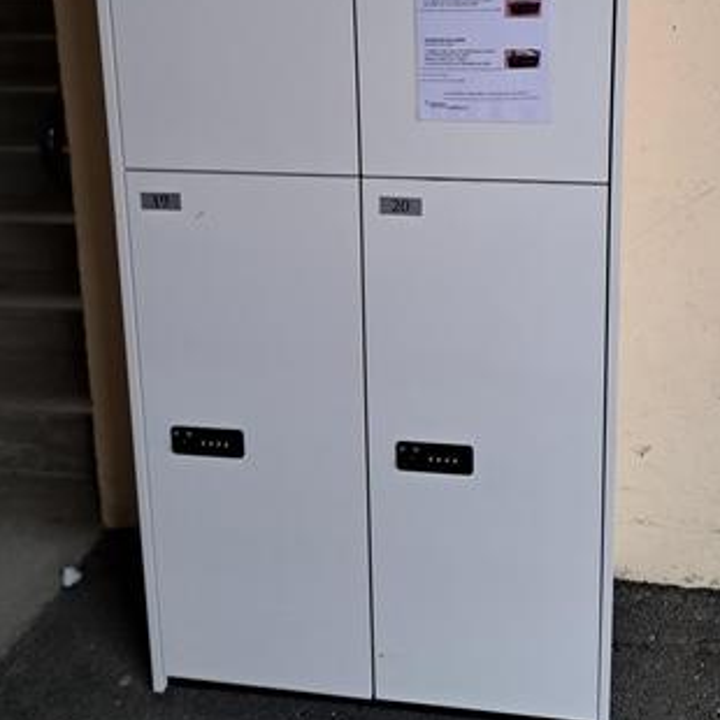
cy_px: 146
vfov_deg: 39.4
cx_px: 446
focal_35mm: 41
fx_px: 965
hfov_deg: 40.7
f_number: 1.8
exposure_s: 1/50
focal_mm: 5.23
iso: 125
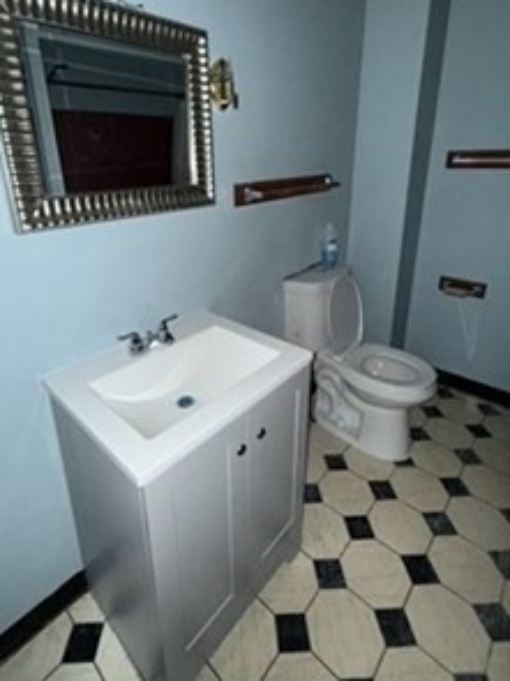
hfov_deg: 68.5
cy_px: 275
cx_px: 233
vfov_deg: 83.7
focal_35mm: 19
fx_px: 374
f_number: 2.2
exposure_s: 1/40
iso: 160
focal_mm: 2.22
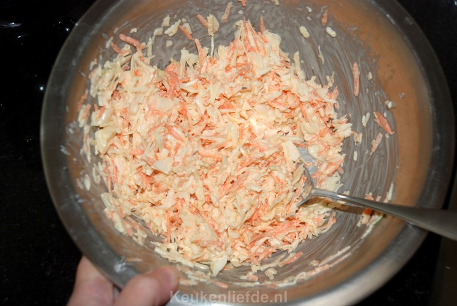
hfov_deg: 37.8
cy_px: 153
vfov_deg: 25.8
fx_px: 667
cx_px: 228
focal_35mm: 52
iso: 200
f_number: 4.5
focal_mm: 35
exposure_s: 1/60
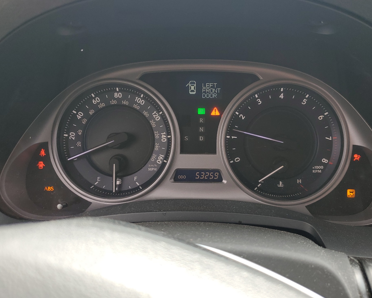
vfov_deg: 51.5
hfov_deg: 62.1
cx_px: 202
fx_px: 308
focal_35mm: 28
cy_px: 152
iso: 50
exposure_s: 1/217
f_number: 1.5
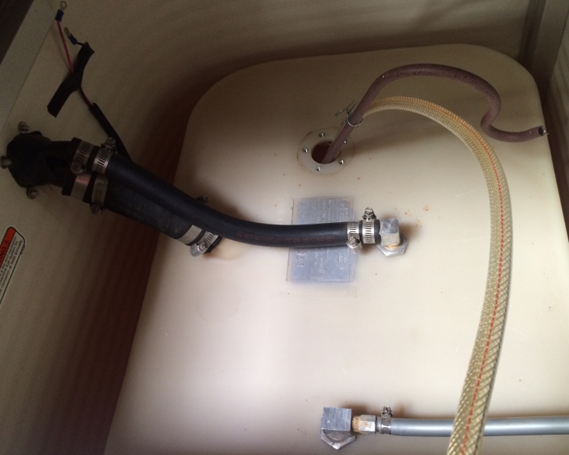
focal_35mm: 32
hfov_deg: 55.6
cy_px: 228
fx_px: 539
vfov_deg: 45.8
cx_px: 301
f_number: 2.2
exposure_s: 1/30
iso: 64
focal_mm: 4.12
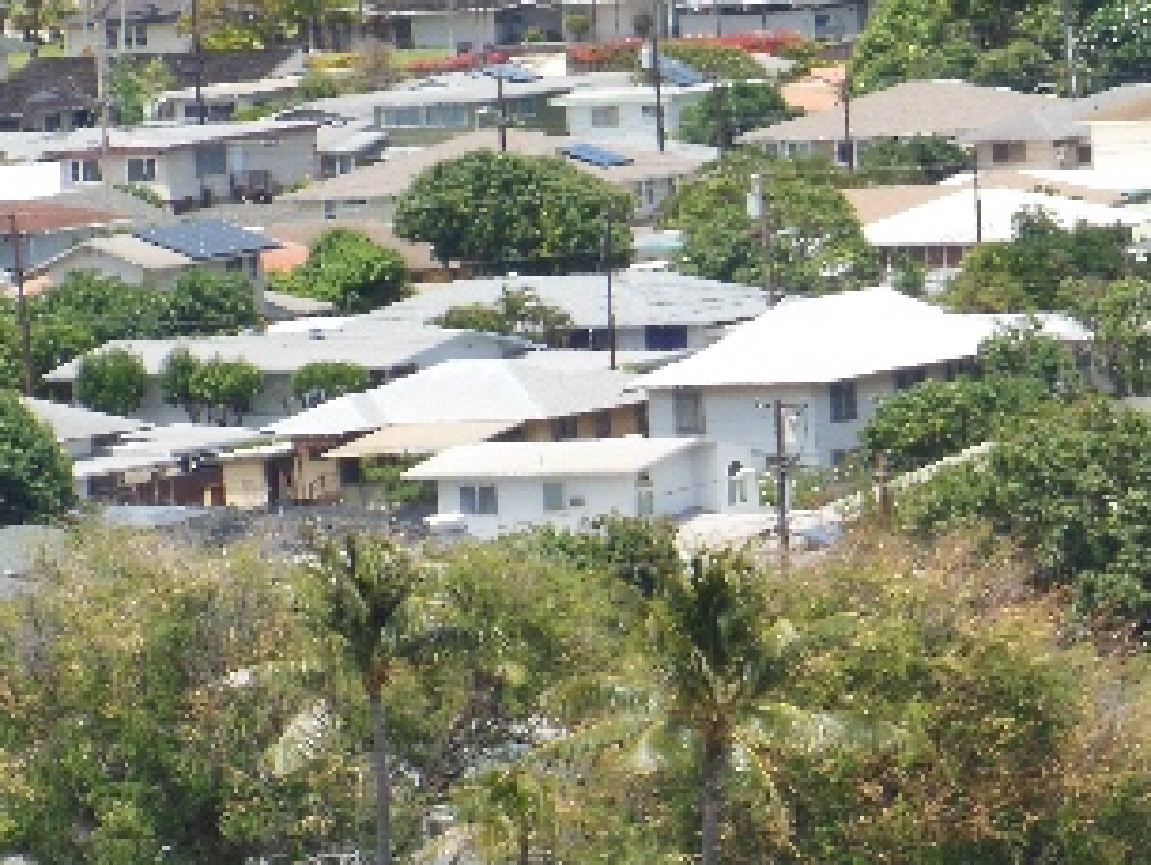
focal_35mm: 616
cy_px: 536
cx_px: 642
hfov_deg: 3.2
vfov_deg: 2.4
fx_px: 20490
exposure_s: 1/320
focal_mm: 52.5
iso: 125
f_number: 5.8
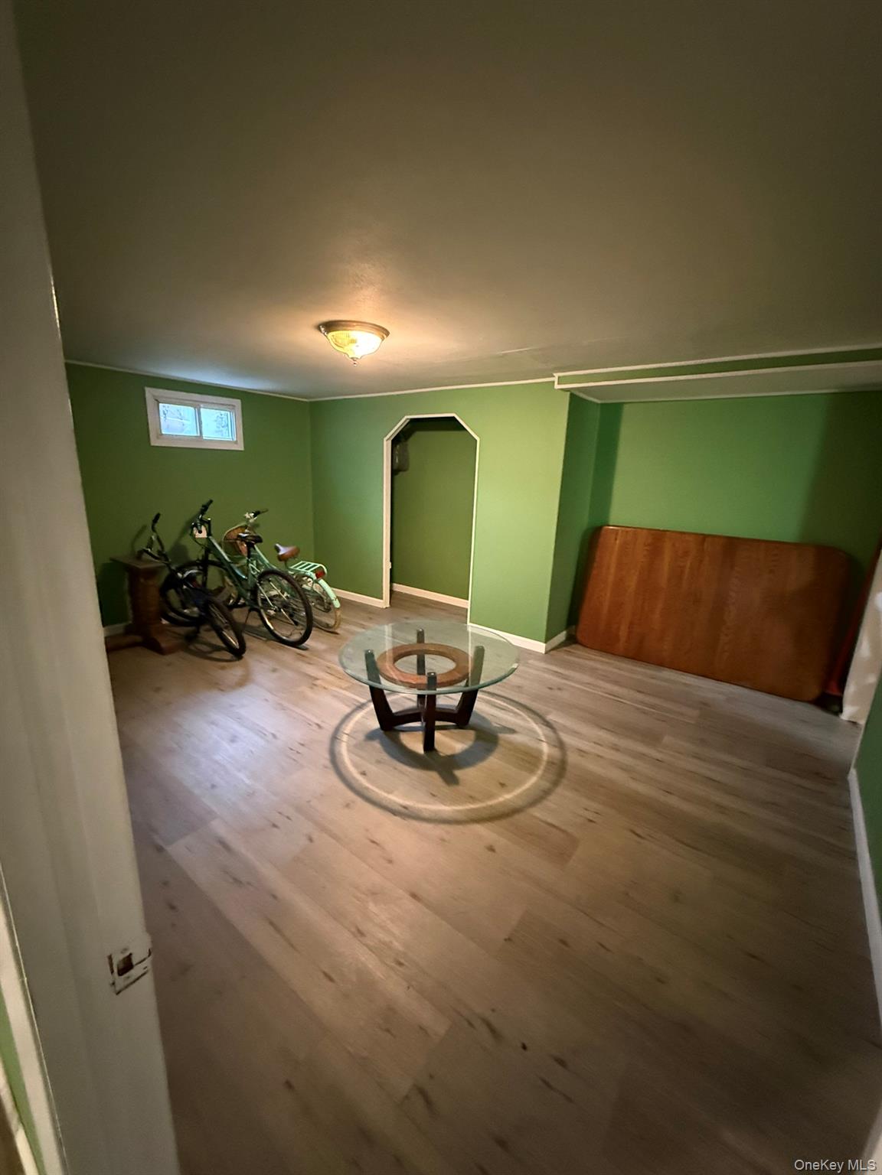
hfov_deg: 85.7
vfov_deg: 102.1
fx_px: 476
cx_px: 441
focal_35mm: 14
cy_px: 588
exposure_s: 1/40
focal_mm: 2.22
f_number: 2.2
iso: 1600
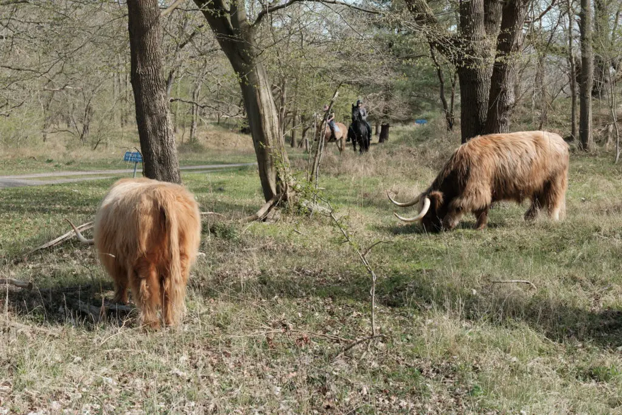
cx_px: 311
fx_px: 1296
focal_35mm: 75
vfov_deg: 18.2
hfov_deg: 27.0
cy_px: 208
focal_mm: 50
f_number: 6.4
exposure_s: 1/500
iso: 500
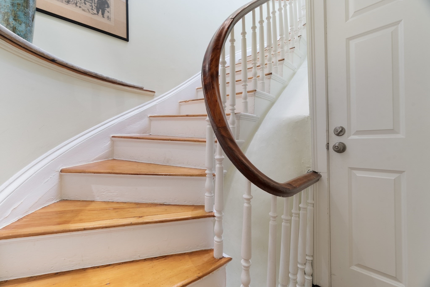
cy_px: 144
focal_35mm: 16
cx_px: 215
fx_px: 191
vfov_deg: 73.7
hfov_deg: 96.7
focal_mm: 16
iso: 200
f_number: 8
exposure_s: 4
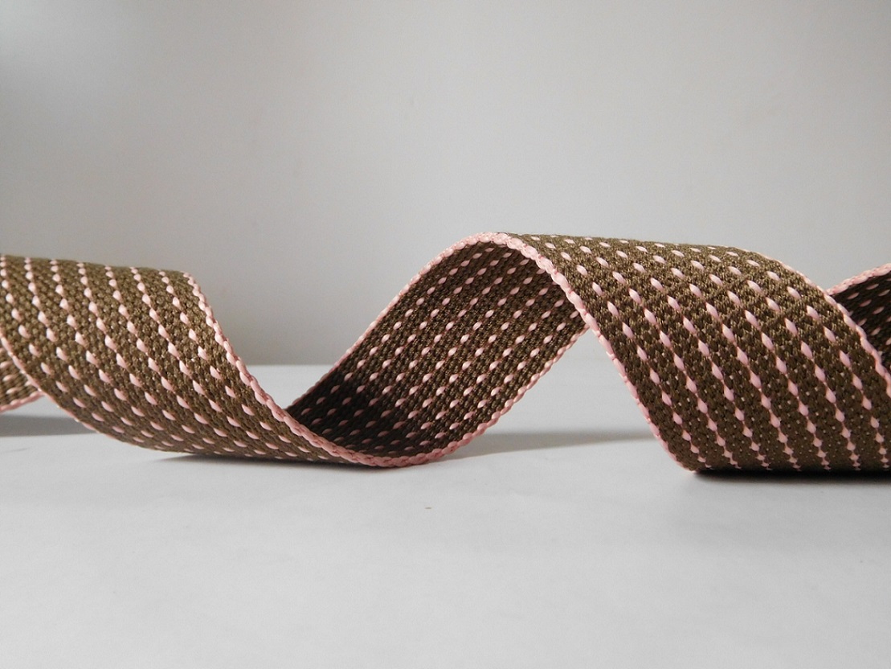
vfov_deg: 54.9
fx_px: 644
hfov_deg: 69.4
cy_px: 334
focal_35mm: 25
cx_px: 446
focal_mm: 4.5
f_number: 3.4
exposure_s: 1/30
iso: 360
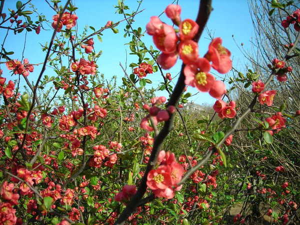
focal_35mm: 38
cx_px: 150
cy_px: 112
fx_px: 329
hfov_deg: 49.0
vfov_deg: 37.7
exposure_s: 1/318
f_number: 3.2
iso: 50
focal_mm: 6.3
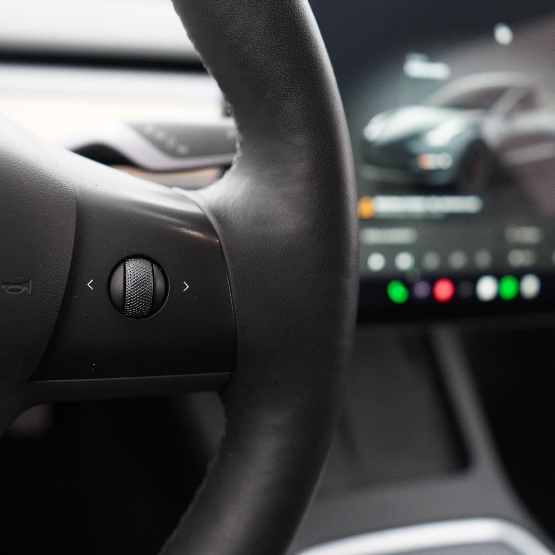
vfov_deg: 46.0
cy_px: 279
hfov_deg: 44.7
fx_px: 653
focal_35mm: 36
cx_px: 148
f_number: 3.5
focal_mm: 28
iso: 6400
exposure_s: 1/60
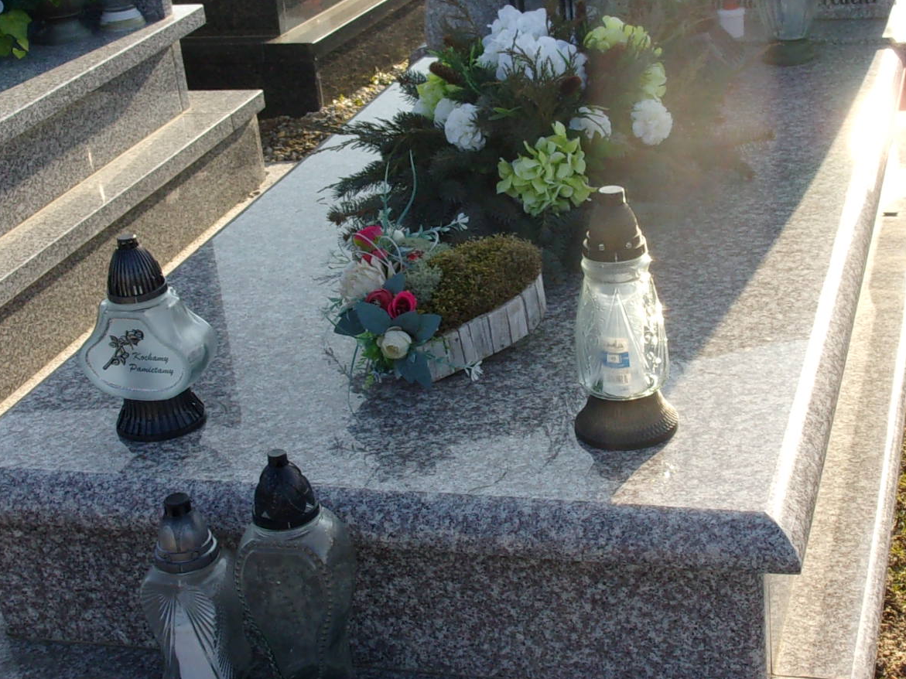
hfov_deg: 31.1
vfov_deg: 23.6
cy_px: 278
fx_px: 1623
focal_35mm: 62
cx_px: 542
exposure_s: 1/45
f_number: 10.8
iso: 80
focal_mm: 5.1
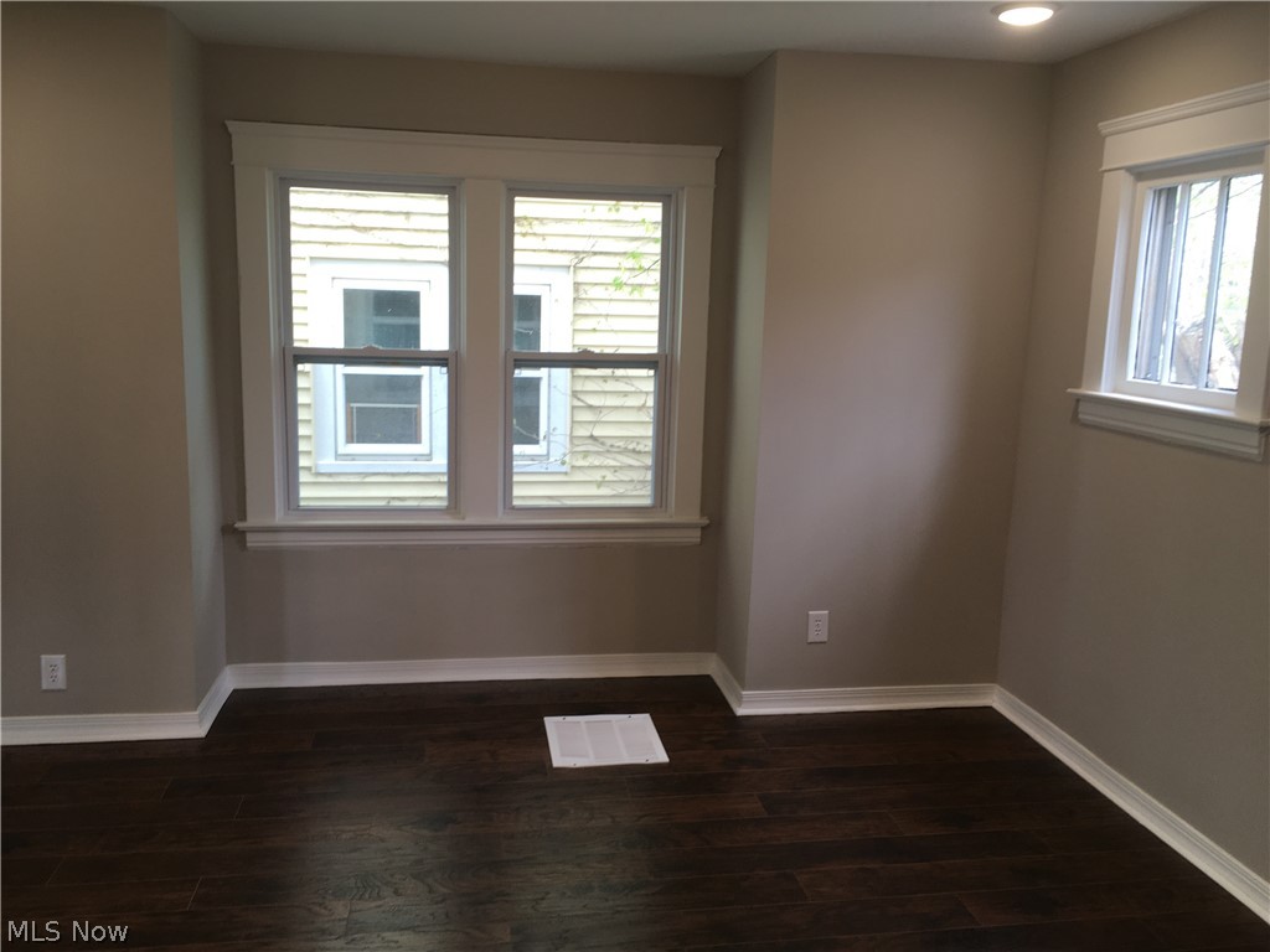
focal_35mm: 29
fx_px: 1064
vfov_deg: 48.2
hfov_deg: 61.7
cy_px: 476
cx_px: 635
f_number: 2.2
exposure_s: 1/40
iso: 25
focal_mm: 4.15
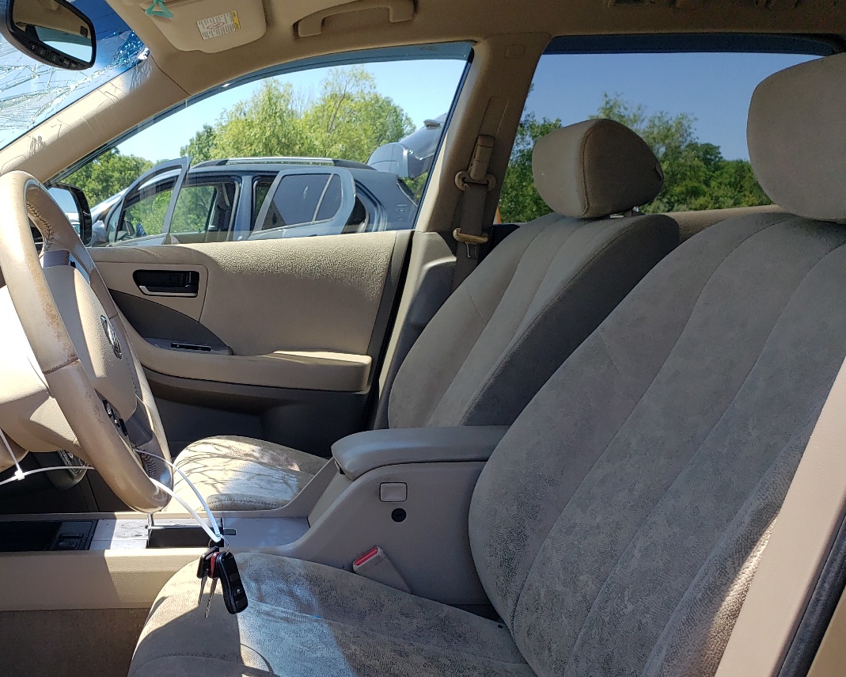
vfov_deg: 38.6
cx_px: 223
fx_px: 951
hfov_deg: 46.4
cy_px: 466
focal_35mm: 38
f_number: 1.5
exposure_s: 1/1111
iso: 50
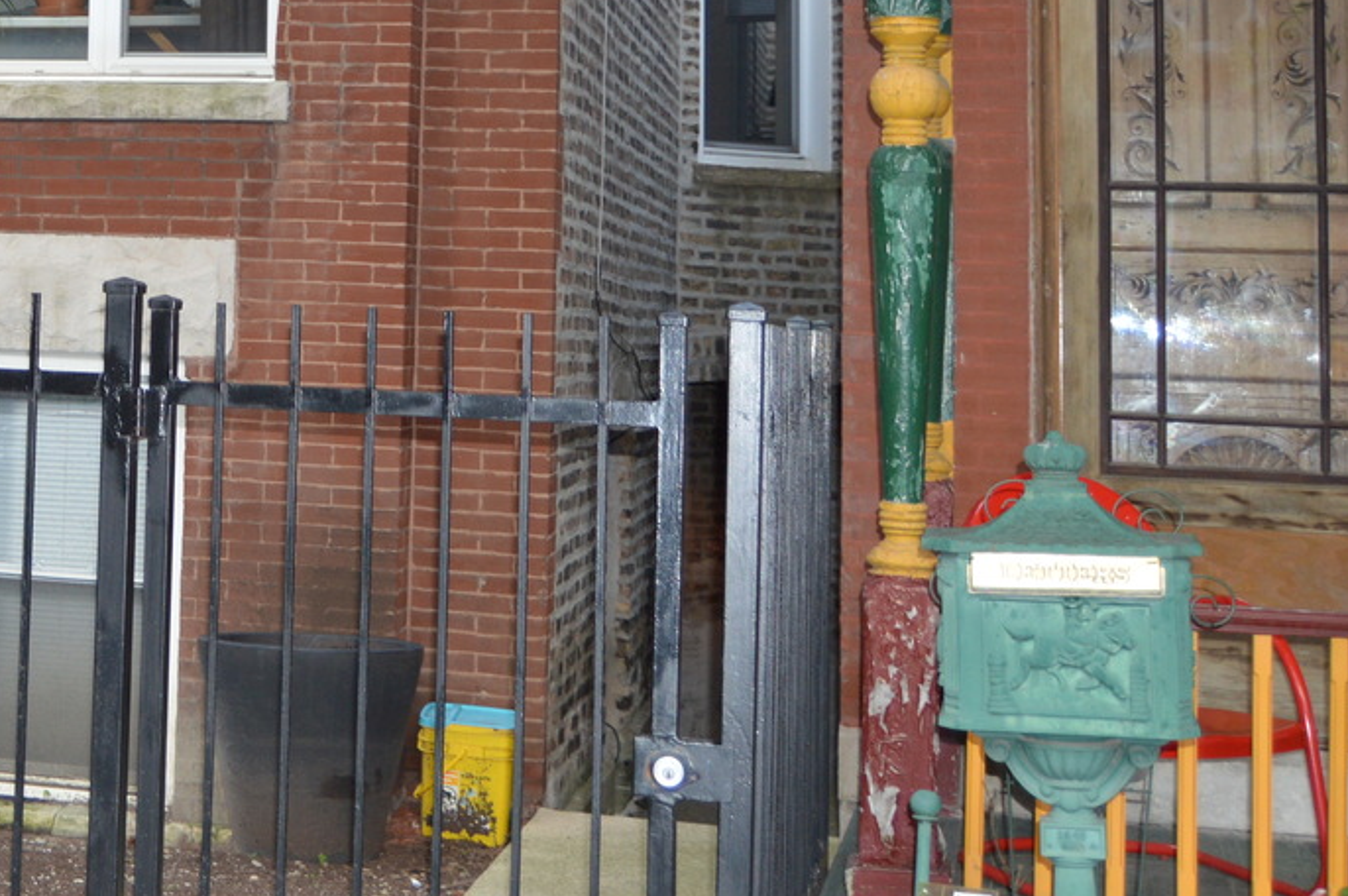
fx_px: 2656
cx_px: -238
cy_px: -18
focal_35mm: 71
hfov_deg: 25.7
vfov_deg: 18.6
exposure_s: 1/125
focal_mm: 20
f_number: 4
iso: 360
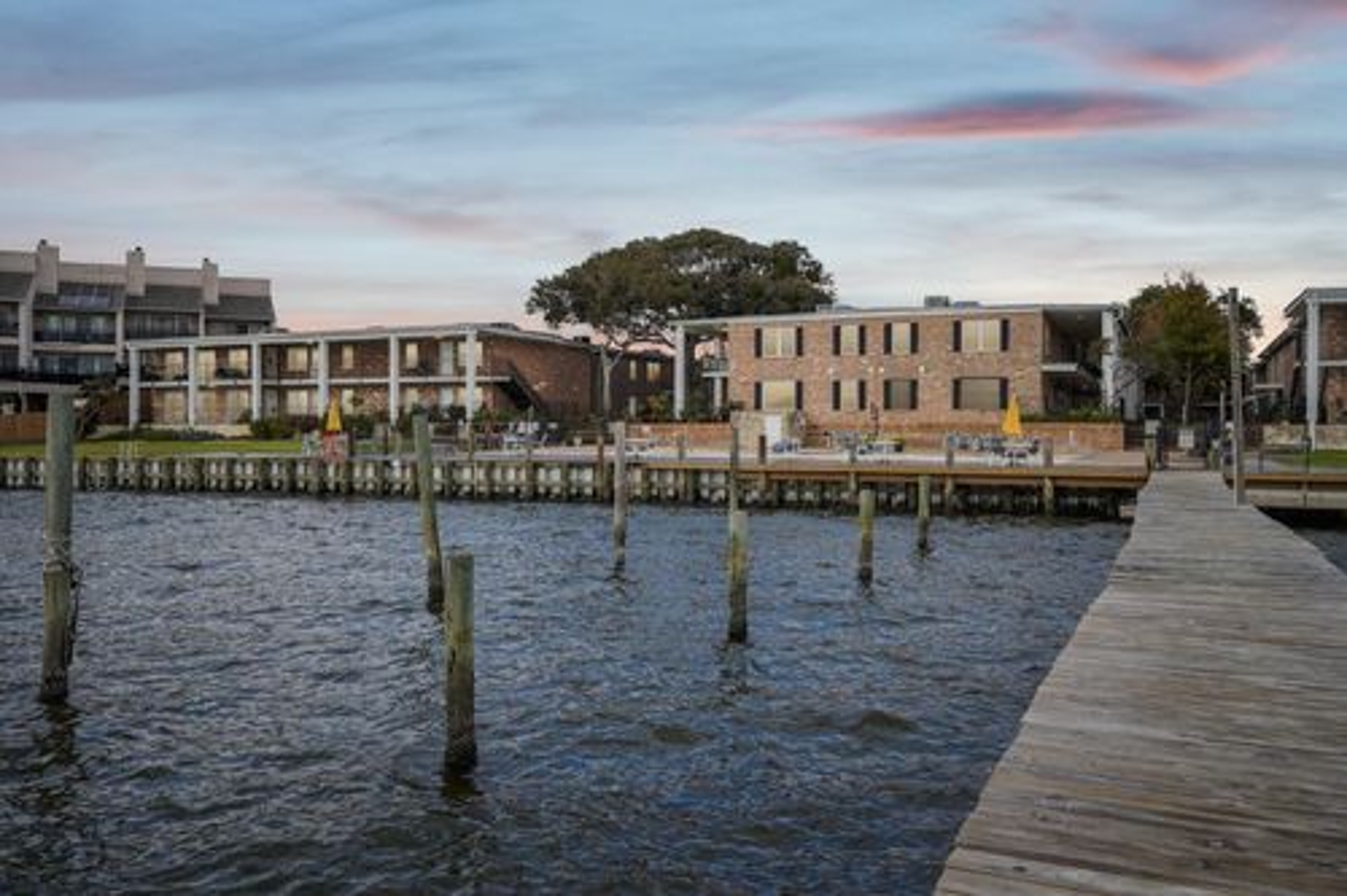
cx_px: 674
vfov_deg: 44.9
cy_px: 448
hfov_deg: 63.7
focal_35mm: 29
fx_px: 1085
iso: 500
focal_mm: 29
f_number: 8
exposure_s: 1/800
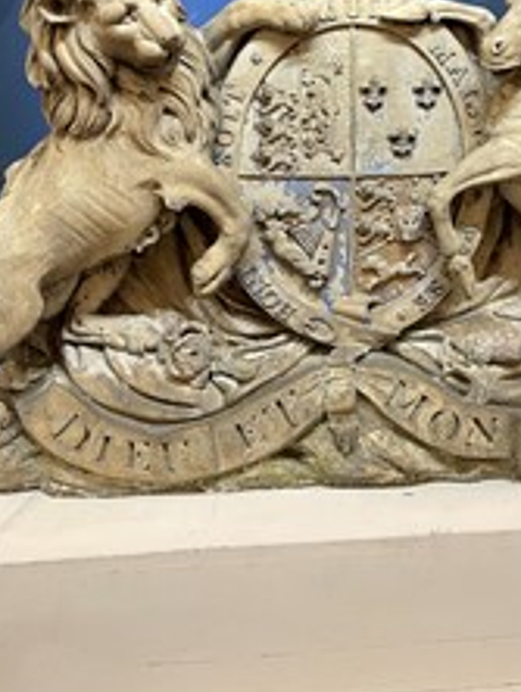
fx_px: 901
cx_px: 331
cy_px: 150
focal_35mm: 45
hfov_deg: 32.1
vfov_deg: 40.5
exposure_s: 1/50
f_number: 1.6
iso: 80
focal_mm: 5.1
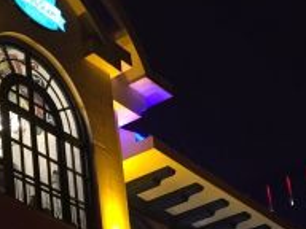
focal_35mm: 106
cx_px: -43
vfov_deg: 13.5
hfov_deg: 17.8
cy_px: 297
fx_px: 937
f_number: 2.2
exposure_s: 1/17
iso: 160
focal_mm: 4.15
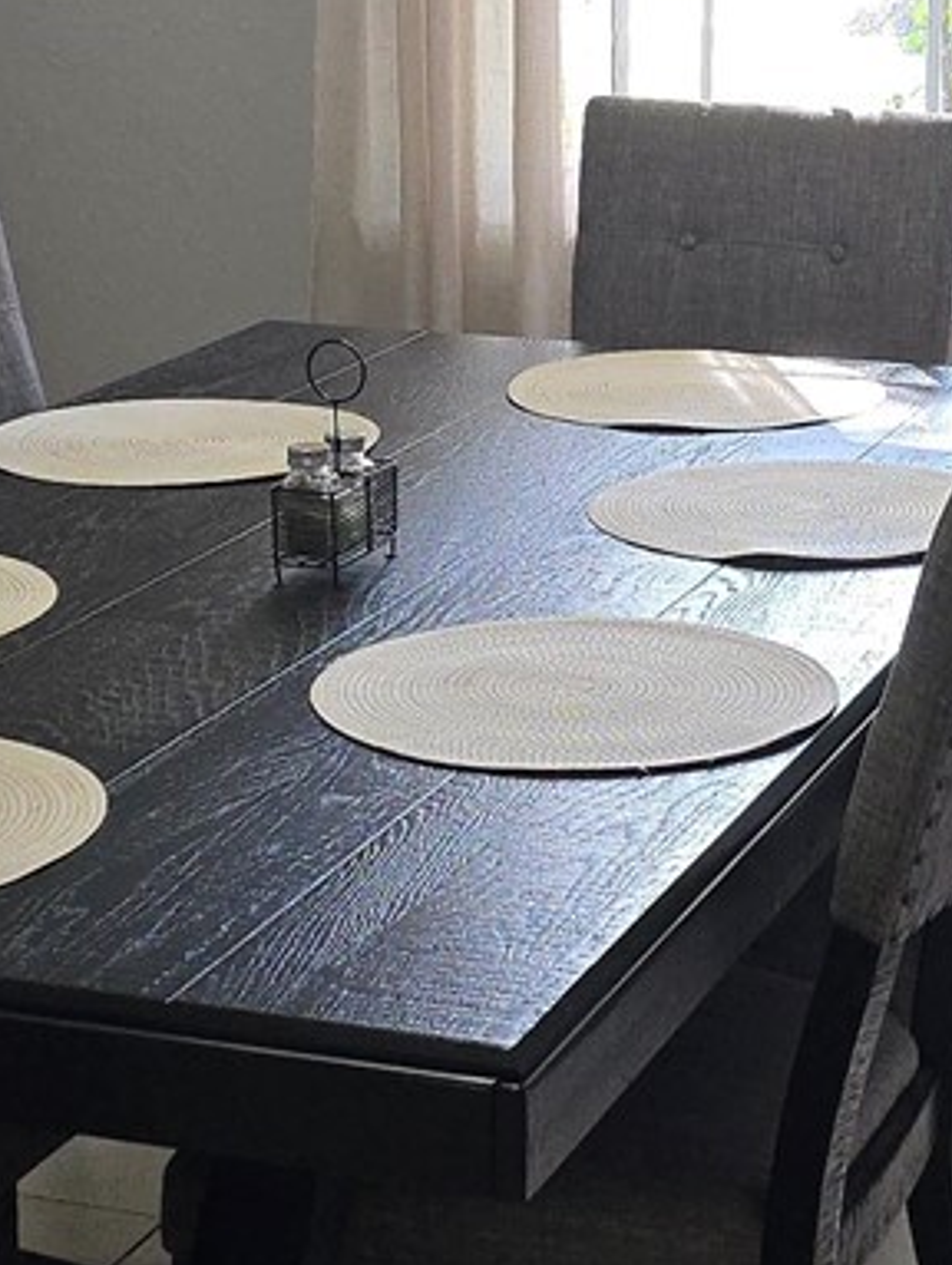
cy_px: 357
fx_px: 3514
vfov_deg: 20.3
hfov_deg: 15.4
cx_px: 602
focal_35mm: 96
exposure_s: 1/120
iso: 200
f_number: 1.7
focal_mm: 6.3
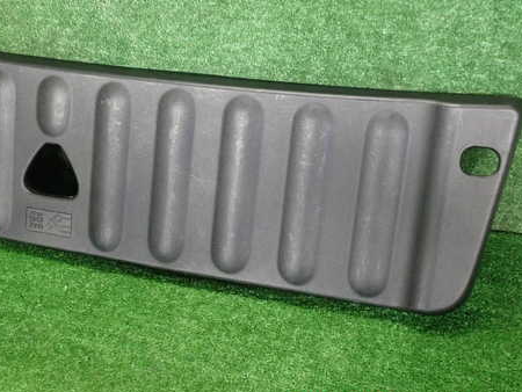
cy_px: 159
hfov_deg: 46.5
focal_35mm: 40
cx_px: 208
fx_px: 604
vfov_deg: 35.9
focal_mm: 5.4
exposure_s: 1/30
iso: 400
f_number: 2.3
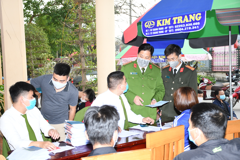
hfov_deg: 41.1
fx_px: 320
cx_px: 120
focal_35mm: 48
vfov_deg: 28.1
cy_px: 80
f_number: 4
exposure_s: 1/200
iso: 1000
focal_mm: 32
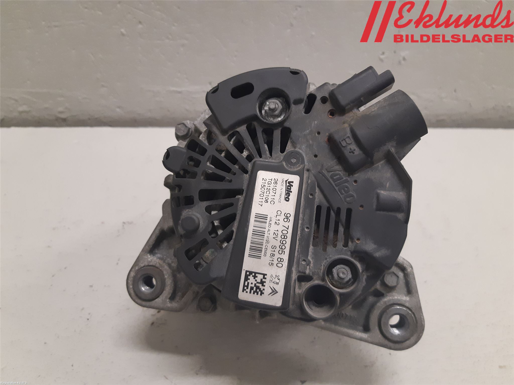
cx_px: 257
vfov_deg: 53.1
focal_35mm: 26
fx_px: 386
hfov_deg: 67.3
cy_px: 192
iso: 200
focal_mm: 3.93
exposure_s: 1/50
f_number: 1.7
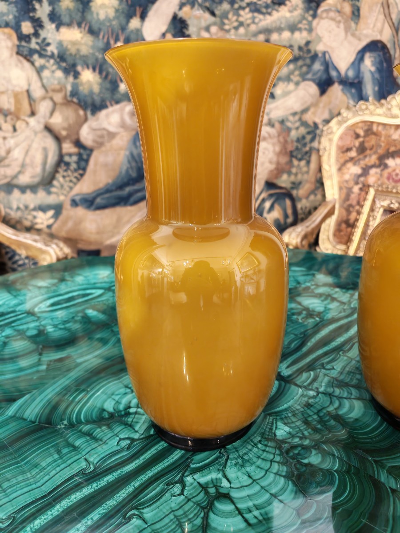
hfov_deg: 51.4
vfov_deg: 65.3
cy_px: 266
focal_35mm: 27
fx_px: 416
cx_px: 200
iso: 2500
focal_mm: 6.12
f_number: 1.9
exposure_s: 1/33
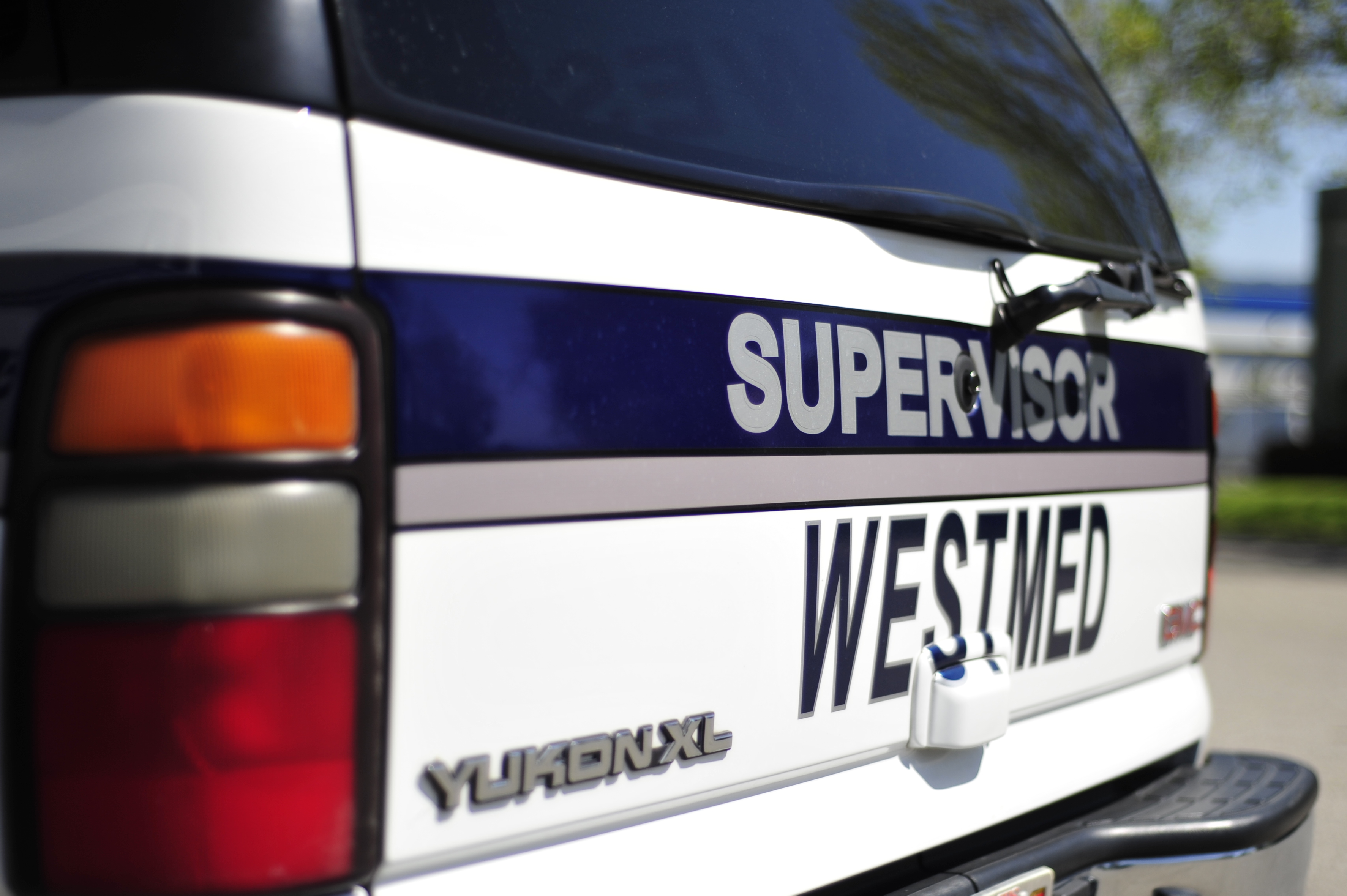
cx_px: 792
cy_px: 481
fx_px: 2243
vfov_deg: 22.6
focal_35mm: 60
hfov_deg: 33.3
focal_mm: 50
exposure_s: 1/8000
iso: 200
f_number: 1.8
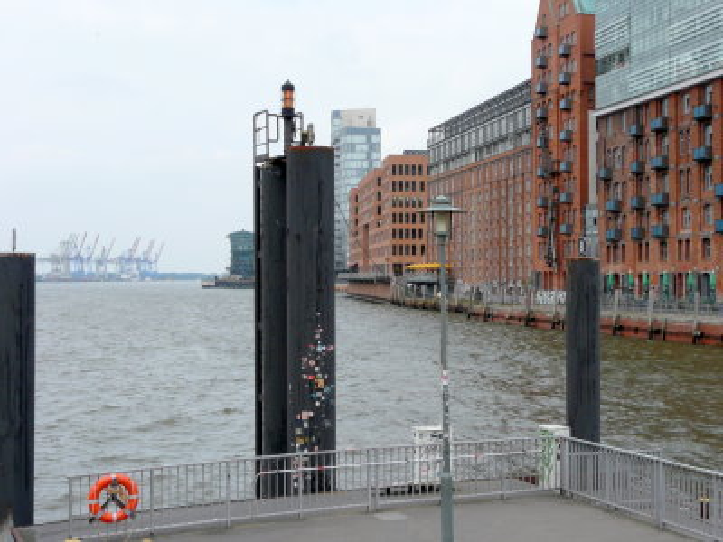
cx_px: 362
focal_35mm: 47
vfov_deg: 30.9
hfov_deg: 40.4
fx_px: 982
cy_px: 271
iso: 100
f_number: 5.6
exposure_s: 1/250
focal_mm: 7.7
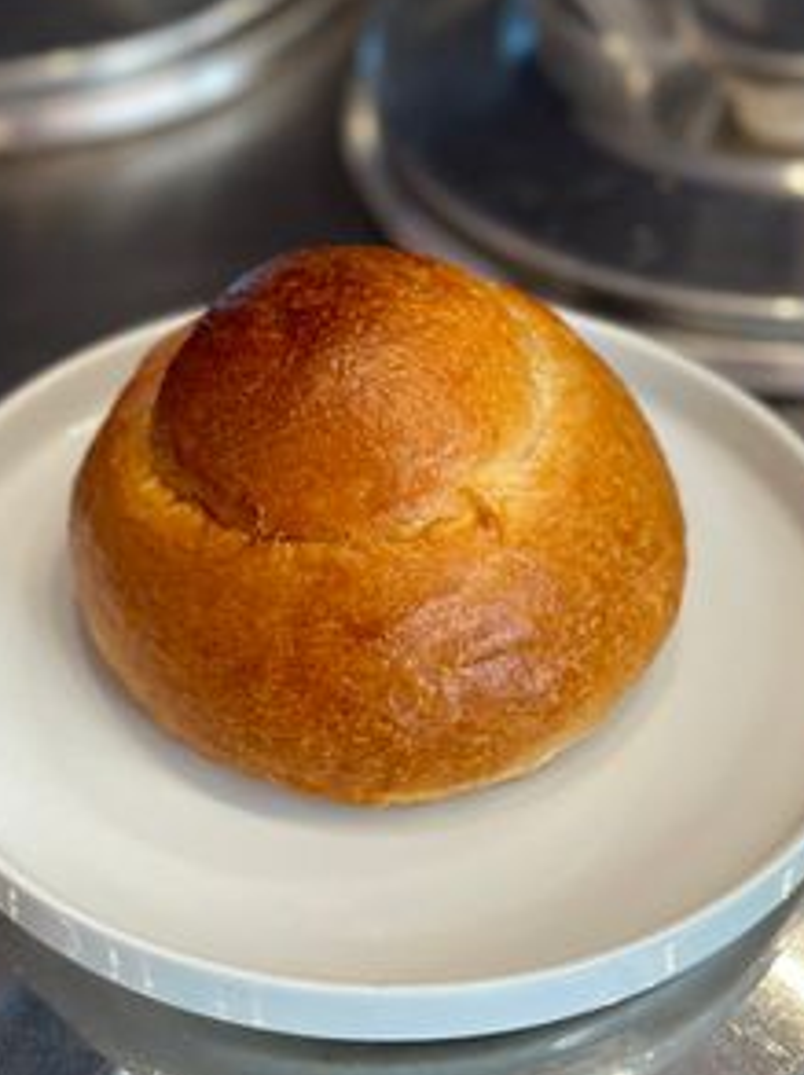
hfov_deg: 21.0
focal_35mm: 70
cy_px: 567
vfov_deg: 27.8
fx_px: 2173
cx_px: 389
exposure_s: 1/100
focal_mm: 6.86
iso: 125
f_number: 1.78
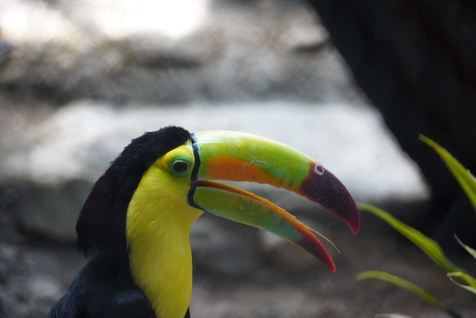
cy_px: 159
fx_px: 2679
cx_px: 238
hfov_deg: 10.2
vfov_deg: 6.8
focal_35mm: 202
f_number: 5.6
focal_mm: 135
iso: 4000
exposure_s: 1/250
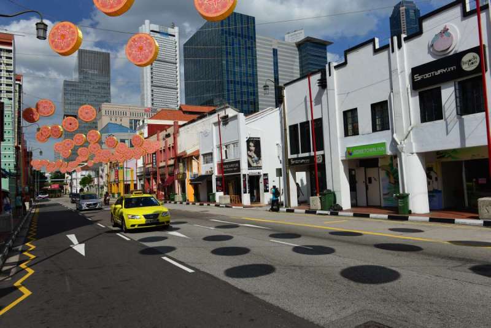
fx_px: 355
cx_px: 246
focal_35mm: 26
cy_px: 164
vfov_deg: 49.6
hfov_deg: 69.4
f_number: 7.1
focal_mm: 26
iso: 100
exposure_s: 1/200
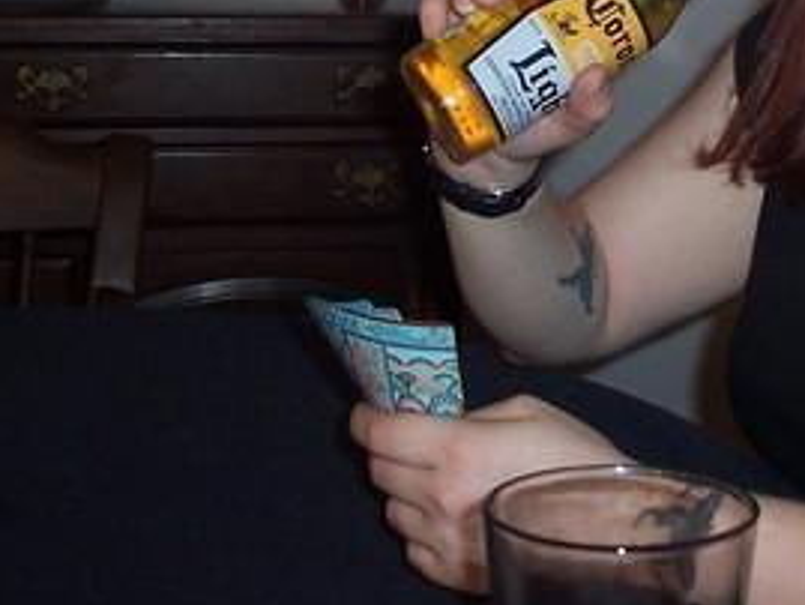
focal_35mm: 88
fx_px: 2047
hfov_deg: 21.6
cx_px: 781
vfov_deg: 16.2
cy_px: -105
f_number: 2.8
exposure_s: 1/60
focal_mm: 5.6
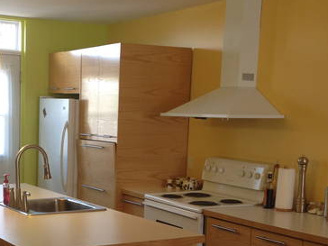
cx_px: 106
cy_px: 197
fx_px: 720
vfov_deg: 19.2
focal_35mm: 76
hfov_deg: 25.5
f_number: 2.4
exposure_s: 1/40
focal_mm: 4.28
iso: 64
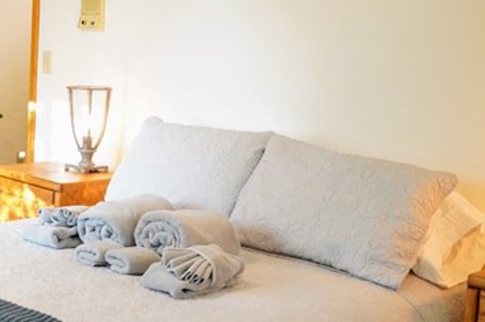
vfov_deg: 20.1
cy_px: 84
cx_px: 3
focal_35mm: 67
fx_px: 902
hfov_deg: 28.3
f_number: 2.8
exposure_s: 1/250
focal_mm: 24
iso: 5000
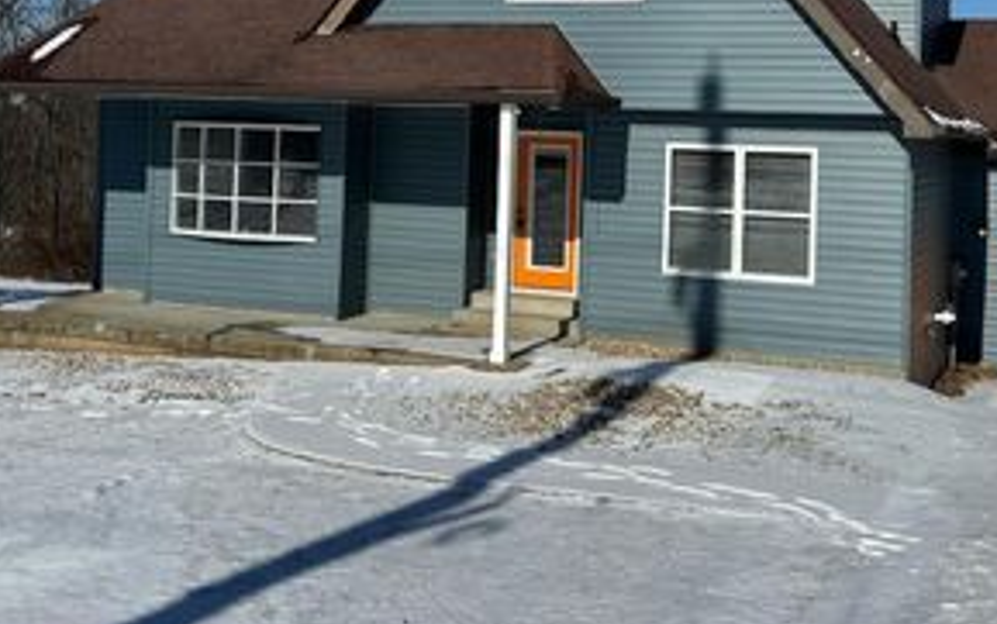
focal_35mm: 44
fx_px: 1196
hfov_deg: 44.8
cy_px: 112
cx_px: 631
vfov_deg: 28.5
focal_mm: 6.86
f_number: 1.78
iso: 100
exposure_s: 1/15152
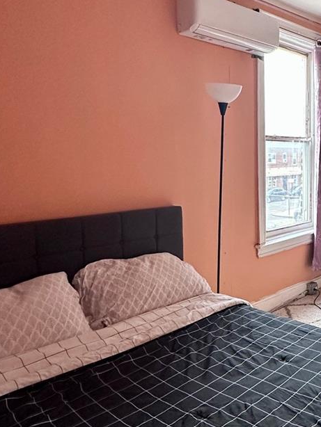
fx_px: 432
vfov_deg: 52.5
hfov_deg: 37.6
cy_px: 195
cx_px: 297
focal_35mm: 35
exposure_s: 1/60
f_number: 2.2
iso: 320
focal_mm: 2.22
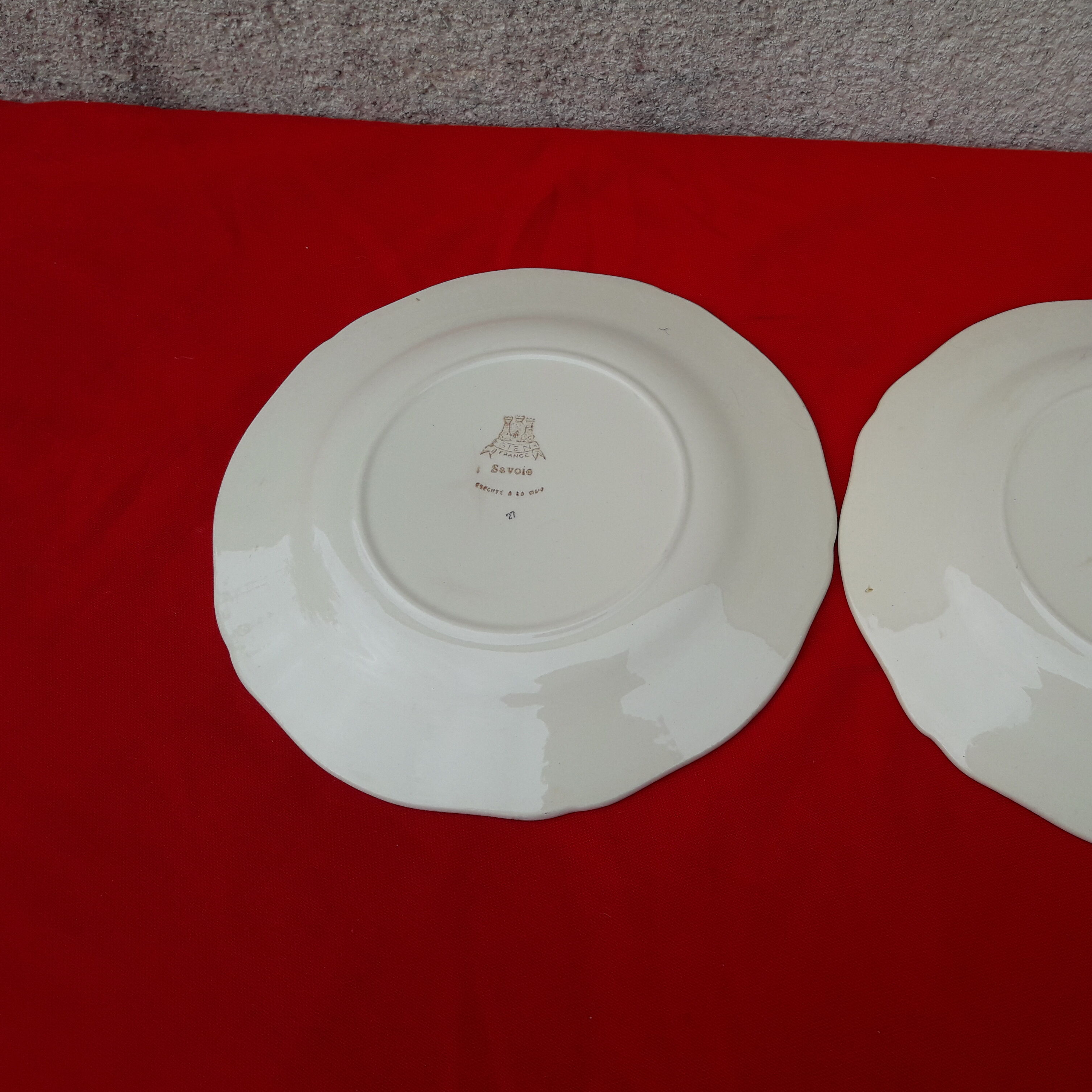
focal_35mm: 34
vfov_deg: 48.5
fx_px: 1213
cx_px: 714
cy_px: 541
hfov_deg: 47.8
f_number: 1.9
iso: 40
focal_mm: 3.7
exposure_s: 1/710
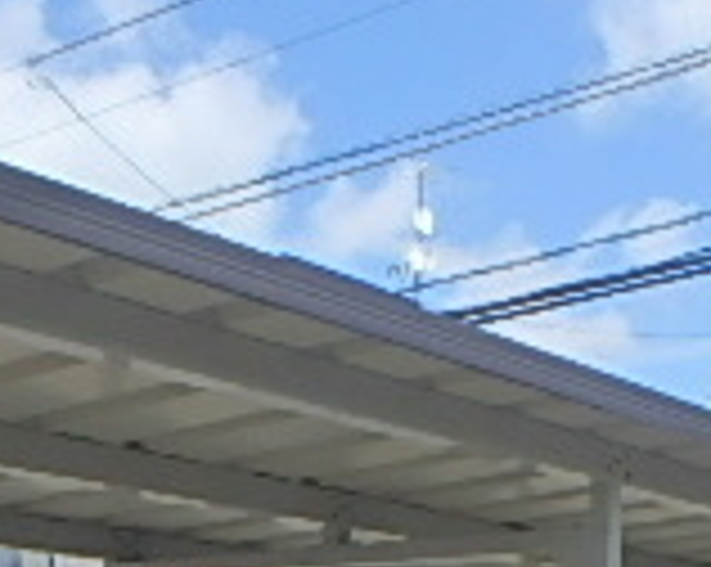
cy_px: 873
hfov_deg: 23.0
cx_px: 320
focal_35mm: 83
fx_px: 1744
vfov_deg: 16.6
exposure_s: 1/640
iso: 125
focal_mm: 3.7
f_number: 6
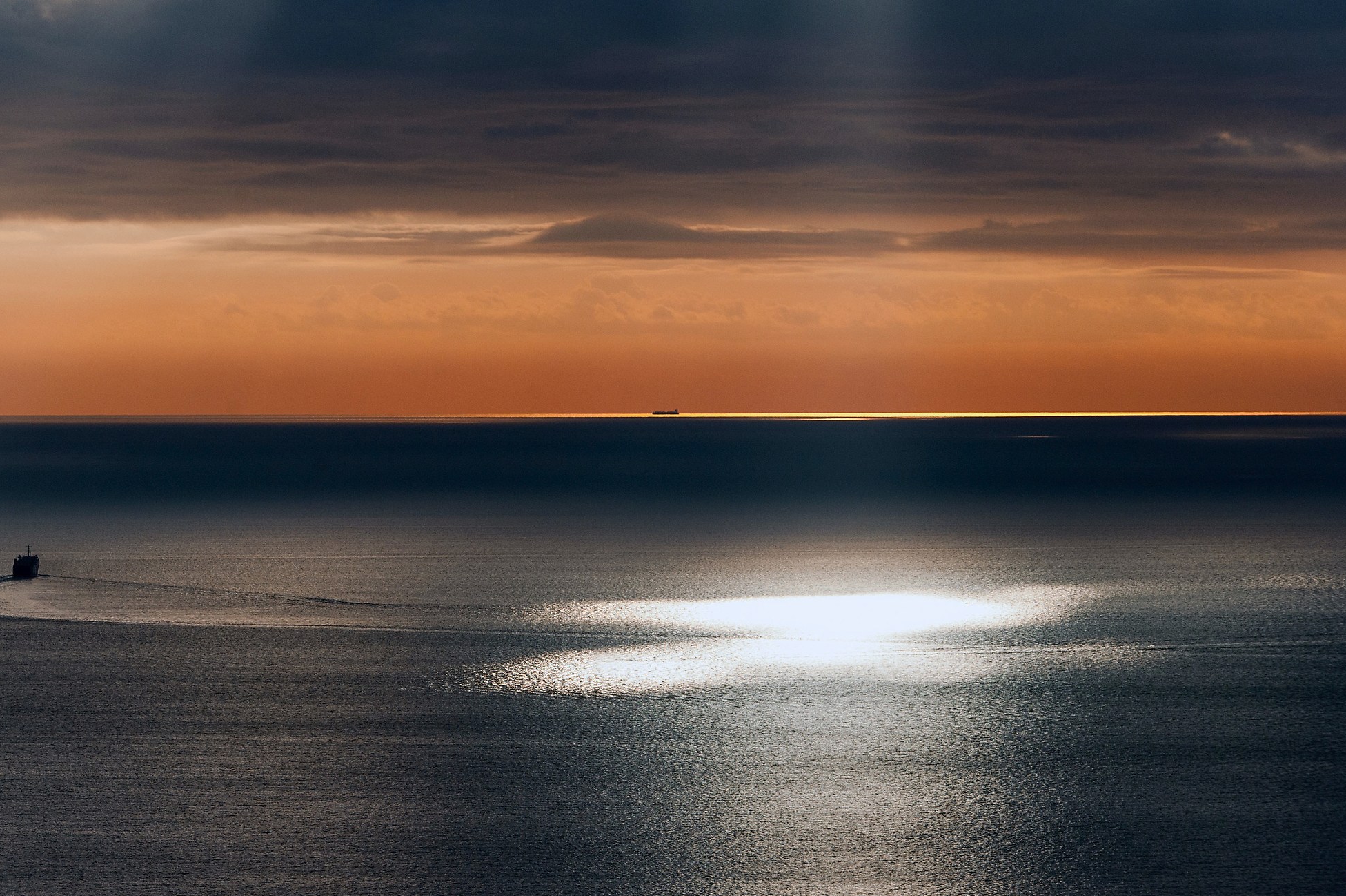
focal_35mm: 246
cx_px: 559
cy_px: 507
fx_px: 9191
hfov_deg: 8.4
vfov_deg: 5.6
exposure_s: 1/3200
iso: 640
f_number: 9
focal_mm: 200
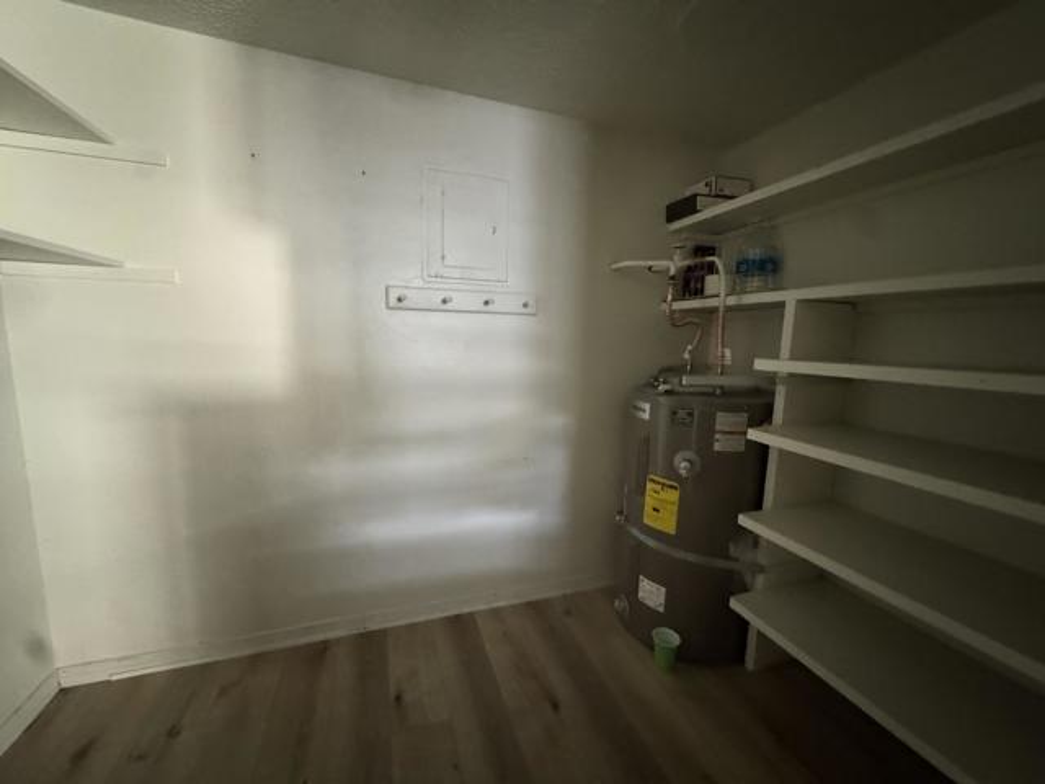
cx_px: 522
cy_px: 392
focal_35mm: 14
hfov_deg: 102.1
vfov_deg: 85.7
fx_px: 423
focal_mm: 2.22
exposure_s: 1/37
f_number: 2.2
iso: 1600
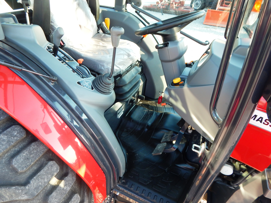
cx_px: 136
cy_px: 102
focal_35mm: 22
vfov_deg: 61.1
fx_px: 172
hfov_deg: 76.4
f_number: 3
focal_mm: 4
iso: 125
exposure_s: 1/100
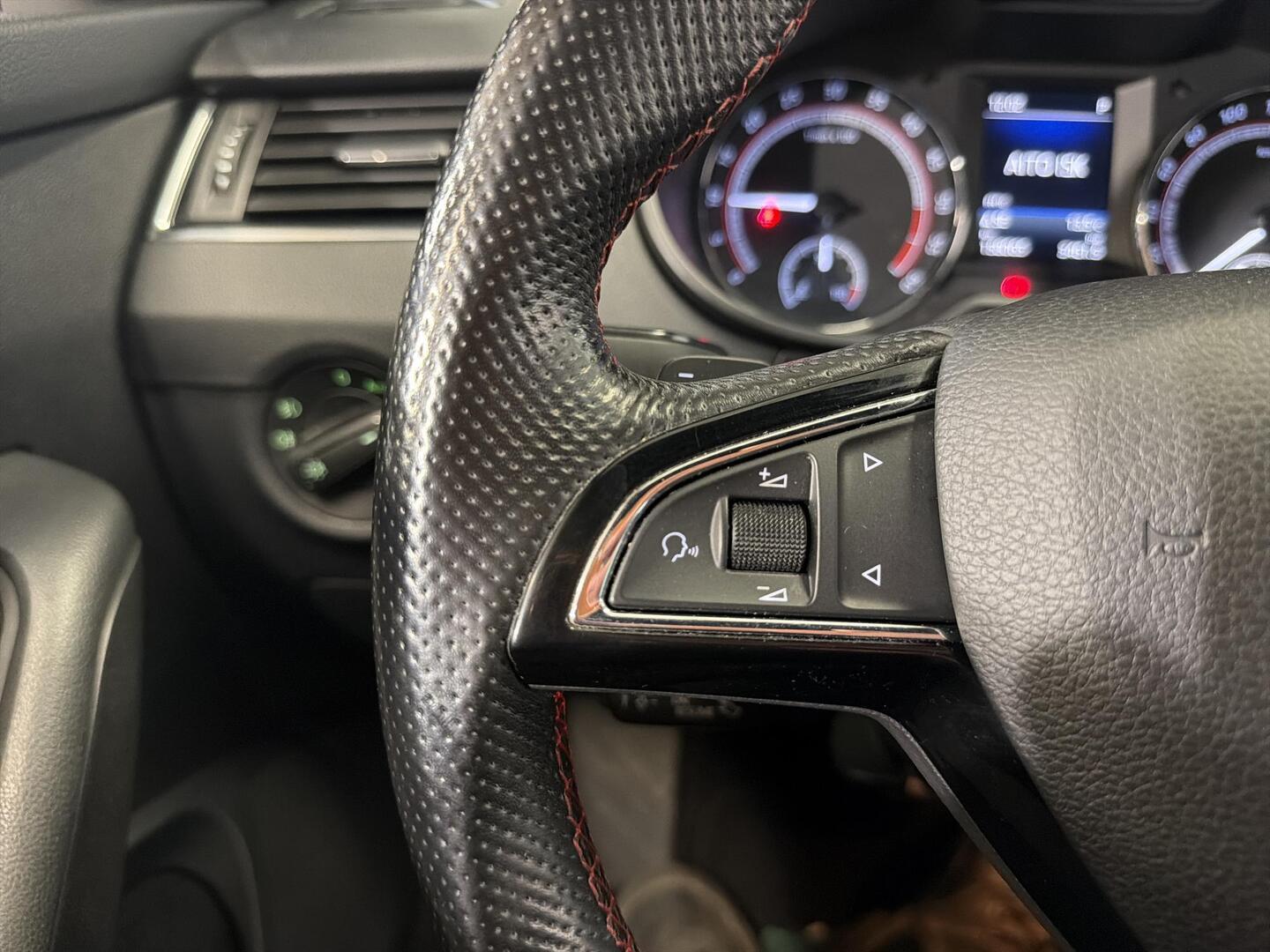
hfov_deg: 71.6
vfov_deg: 56.8
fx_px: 881
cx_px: 635
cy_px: 476
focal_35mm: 24
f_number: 1.78
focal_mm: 6.76
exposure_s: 1/33
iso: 800
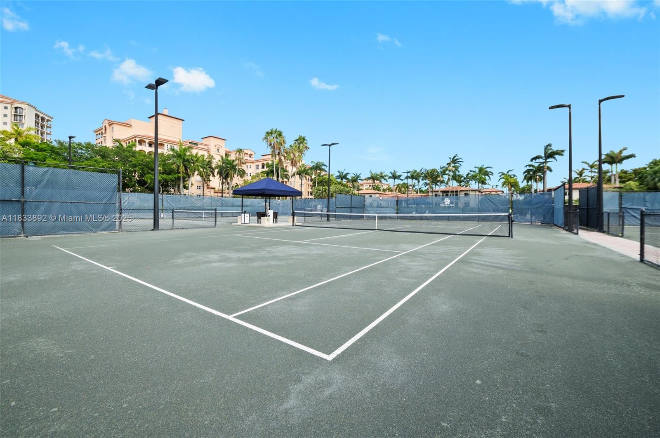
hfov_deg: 104.3
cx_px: 330
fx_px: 256
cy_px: 219
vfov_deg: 81.1
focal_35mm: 14
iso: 200
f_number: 8
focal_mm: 14
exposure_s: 1/160
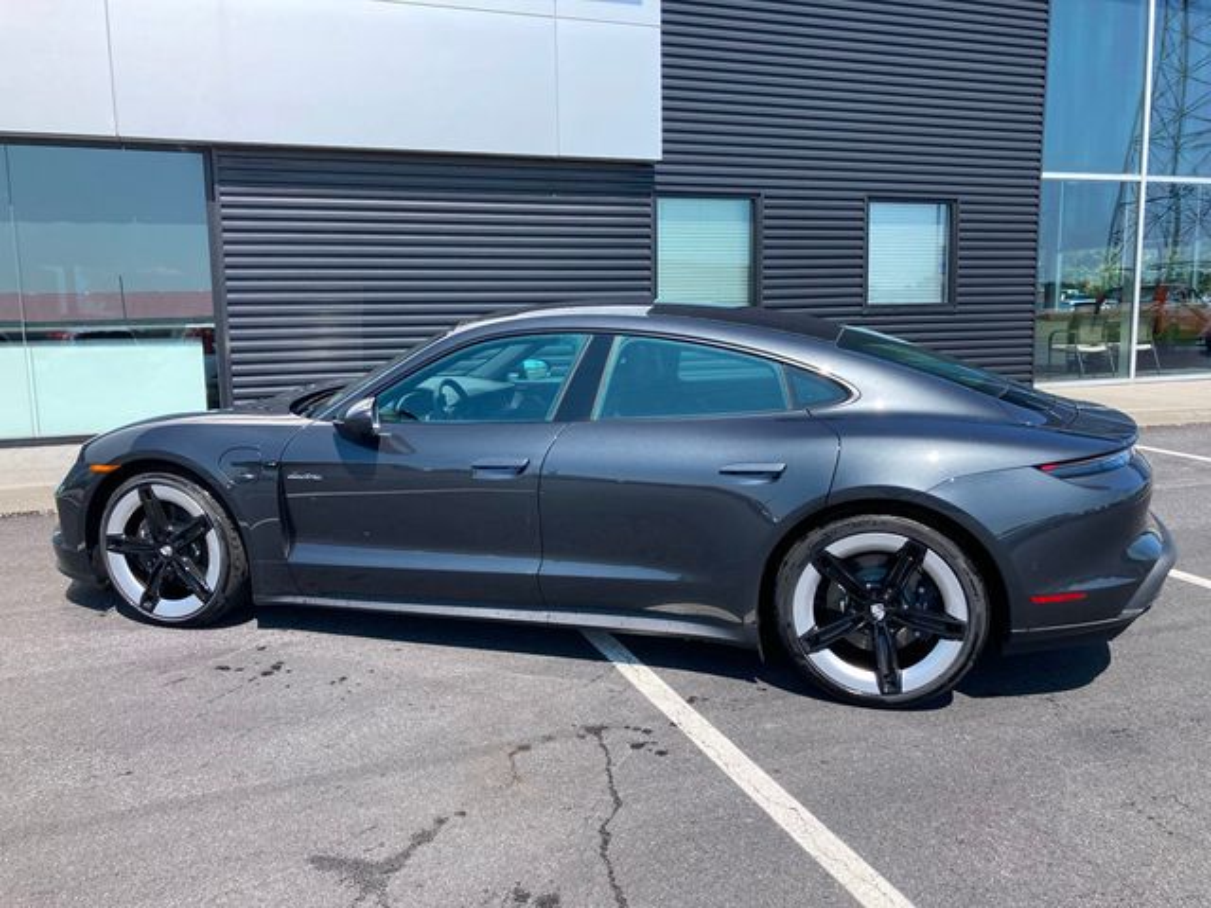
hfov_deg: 63.4
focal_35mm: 28
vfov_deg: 49.7
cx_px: 606
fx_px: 980
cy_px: 454
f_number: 1.8
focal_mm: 3.99
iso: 20
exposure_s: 1/873
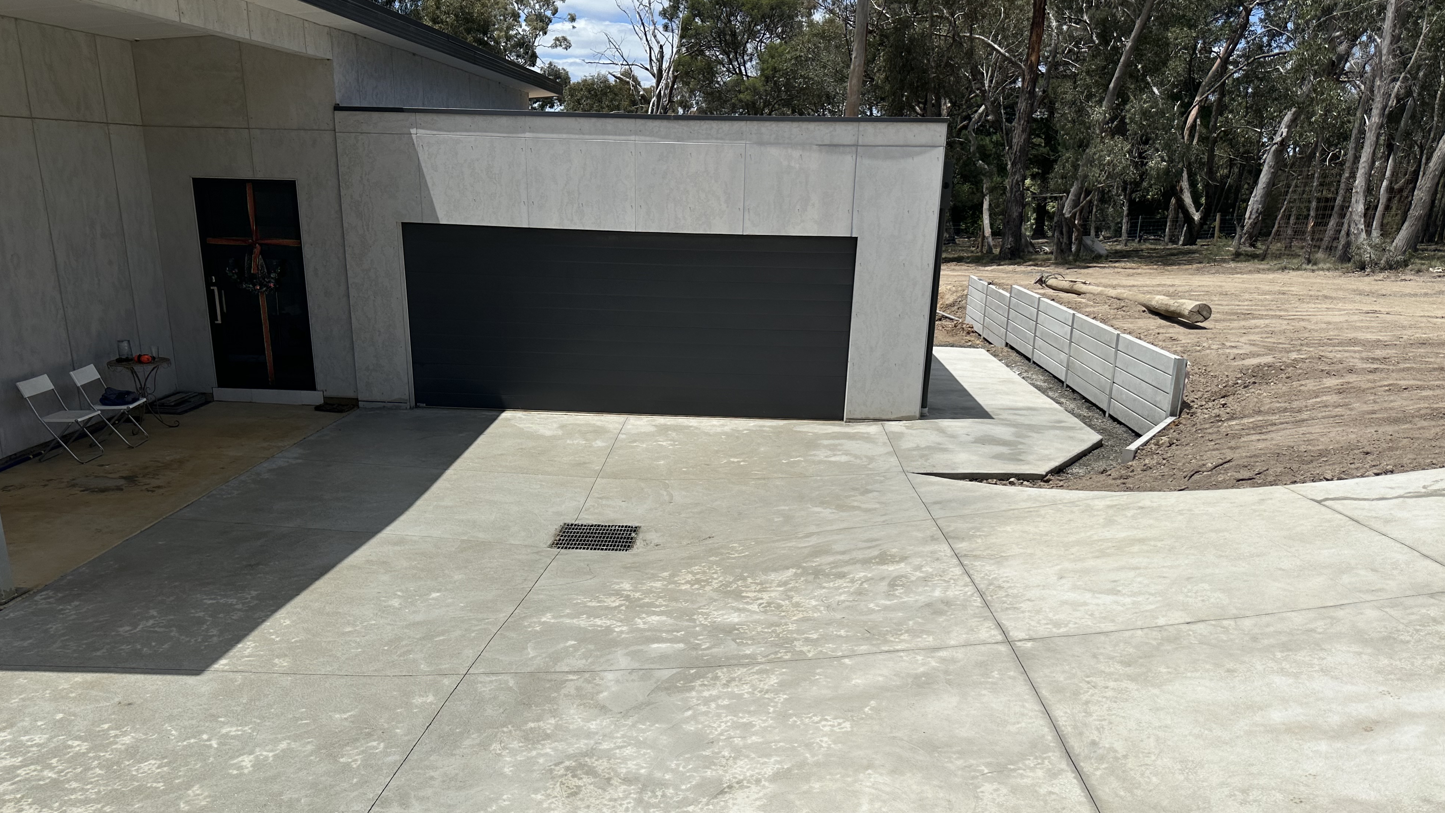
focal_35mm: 27
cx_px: 708
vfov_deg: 42.5
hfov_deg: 69.9
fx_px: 1034
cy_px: 523
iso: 80
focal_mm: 6.86
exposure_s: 1/12048
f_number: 1.78
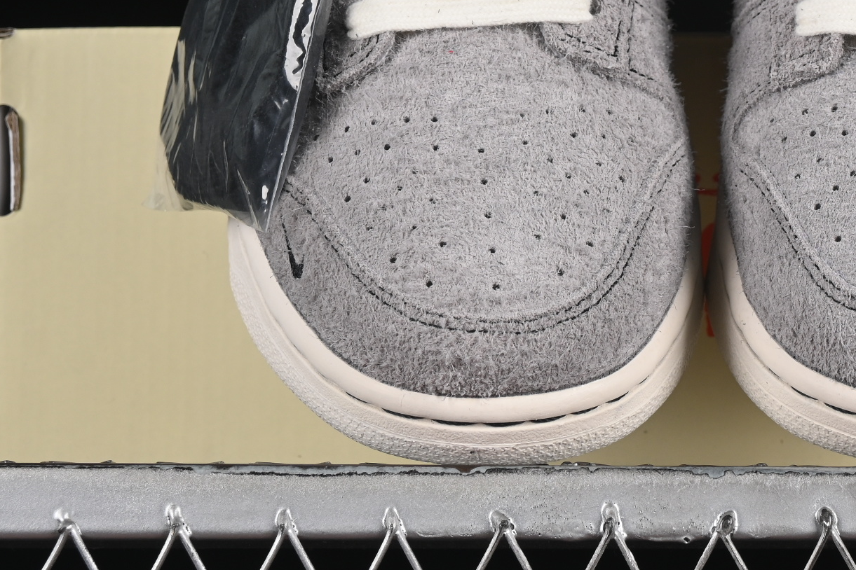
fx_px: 4066
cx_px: 702
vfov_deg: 8.0
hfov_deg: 12.0
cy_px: 64
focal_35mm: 171
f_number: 8
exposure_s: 1/80
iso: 160
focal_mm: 50
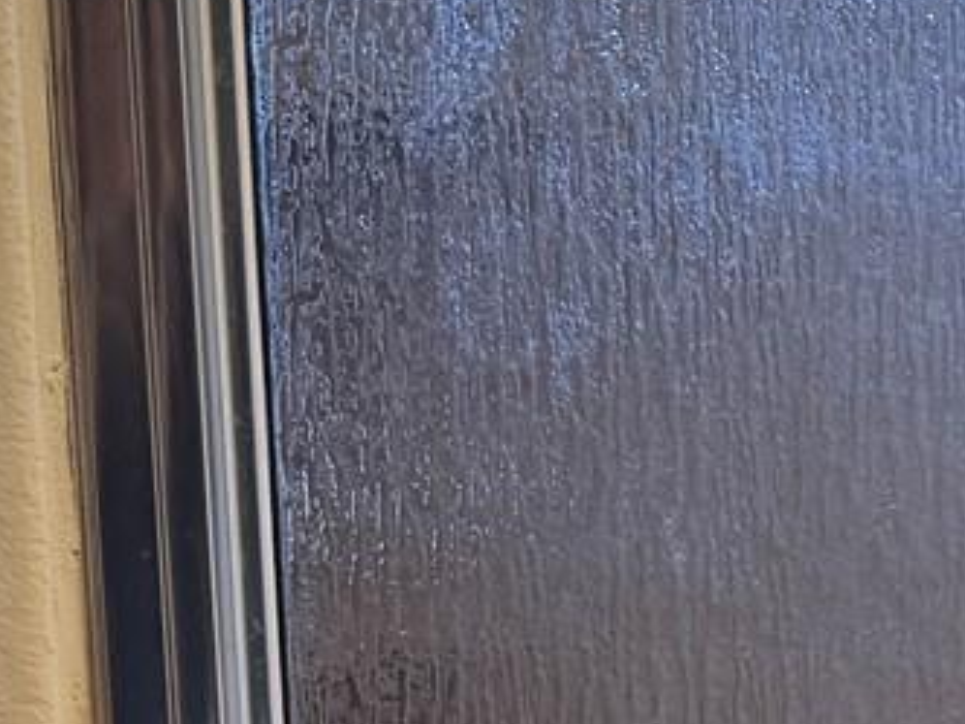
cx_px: 2616
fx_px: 4126
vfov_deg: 9.9
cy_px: 887
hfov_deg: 10.6
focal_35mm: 148
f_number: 1.78
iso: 160
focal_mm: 6.76
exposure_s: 1/120
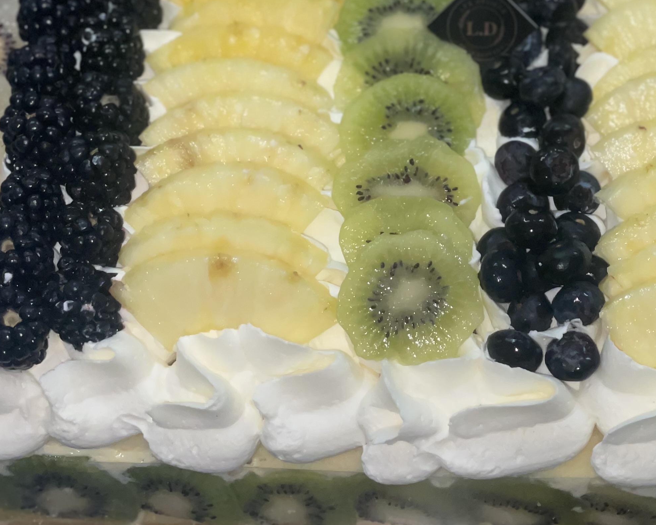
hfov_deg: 18.4
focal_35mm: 104
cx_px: 479
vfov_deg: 14.7
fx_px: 2019
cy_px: 123
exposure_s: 1/100
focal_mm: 6
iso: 80
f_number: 2
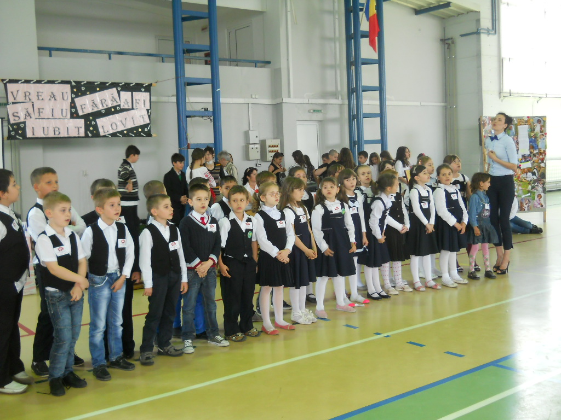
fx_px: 664
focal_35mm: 41
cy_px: 210
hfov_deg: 45.8
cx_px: 280
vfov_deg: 35.1
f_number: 3.1
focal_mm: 6.72
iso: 250
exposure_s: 1/30
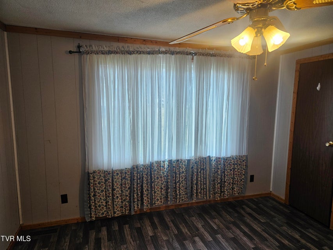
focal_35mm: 23
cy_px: 125
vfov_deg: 58.9
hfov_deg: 73.9
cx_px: 166
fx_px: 221
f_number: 1.8
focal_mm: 5.4
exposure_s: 1/120
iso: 125
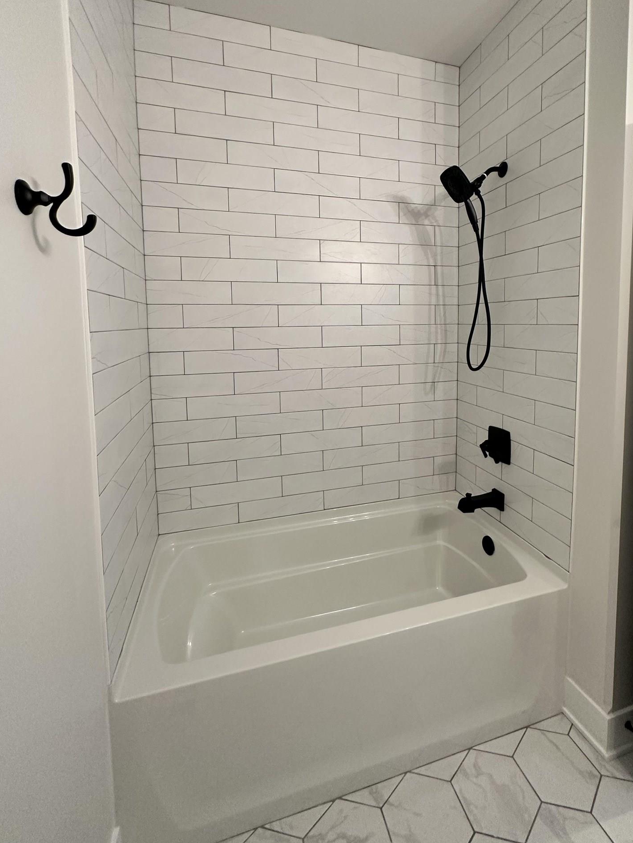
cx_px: 360
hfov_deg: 74.4
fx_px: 414
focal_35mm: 17
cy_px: 355
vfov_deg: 90.3
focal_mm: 2.22
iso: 250
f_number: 2.2
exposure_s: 1/120
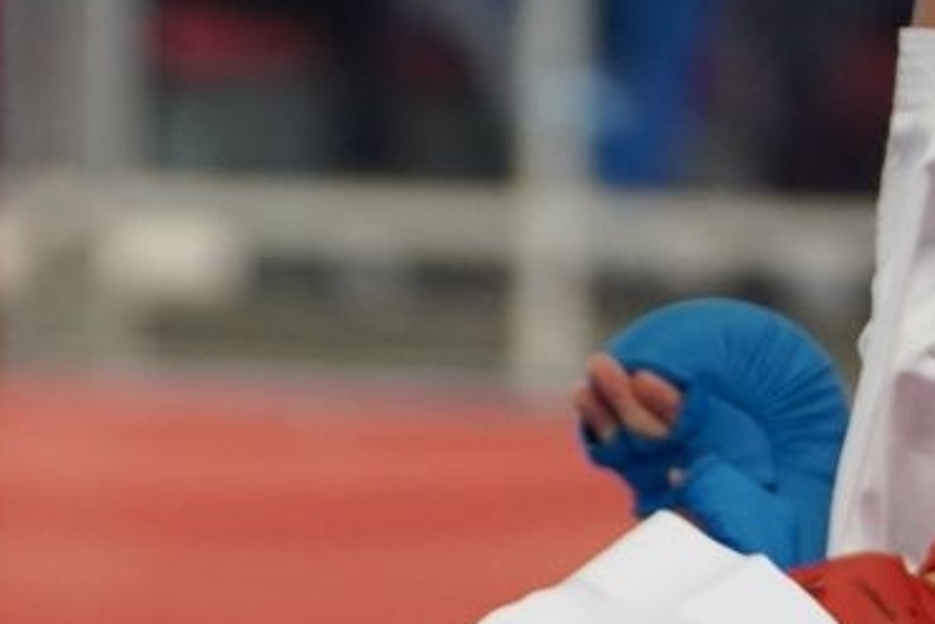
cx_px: -414
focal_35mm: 696
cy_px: 1147
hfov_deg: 3.0
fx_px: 18083
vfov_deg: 2.0
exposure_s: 1/1000
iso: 2000
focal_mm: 143
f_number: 2.8
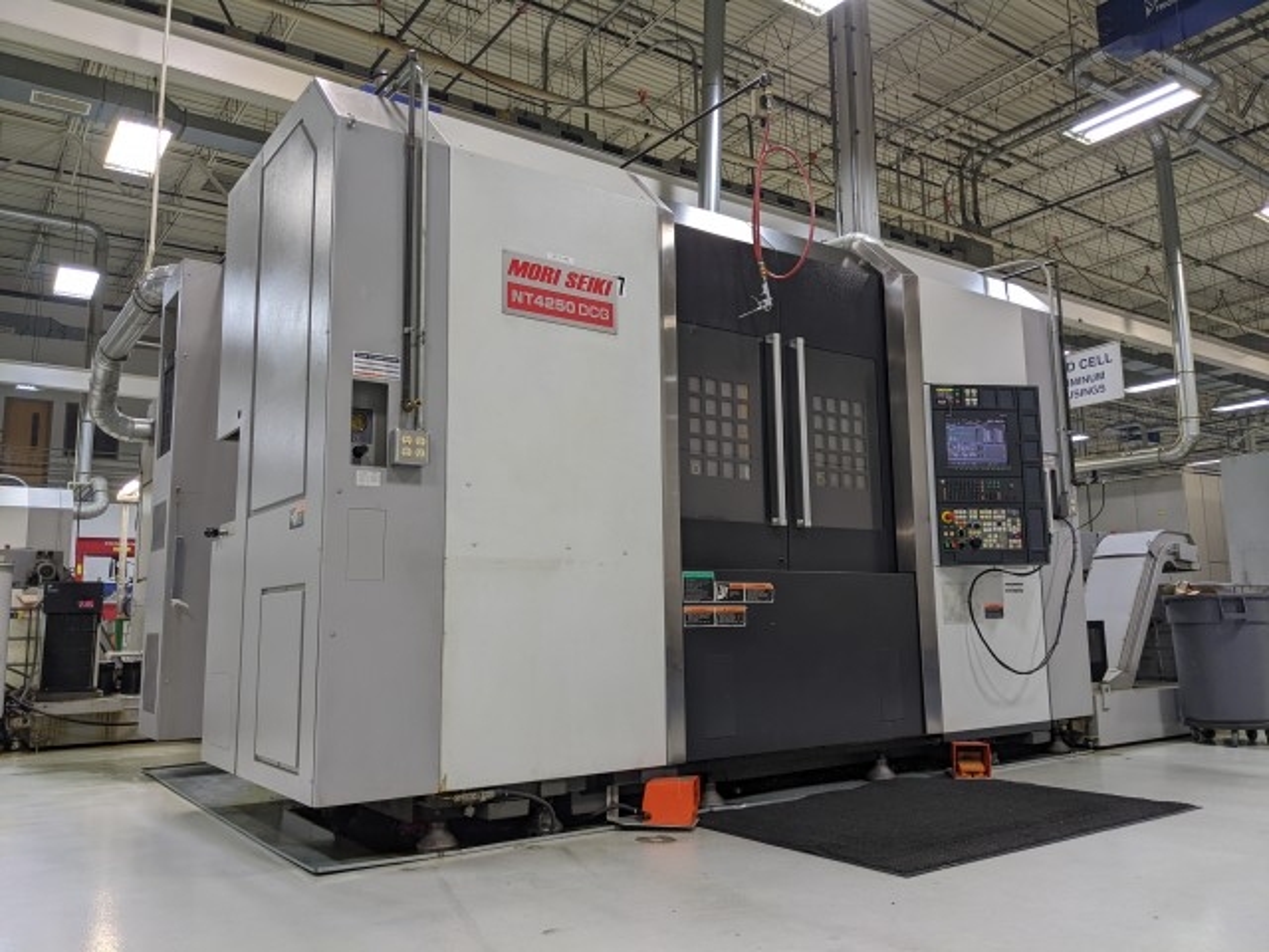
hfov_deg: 65.3
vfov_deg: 51.4
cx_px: 634
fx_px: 990
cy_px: 476
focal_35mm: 27
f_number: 1.73
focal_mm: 4.38
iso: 80
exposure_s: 1/60
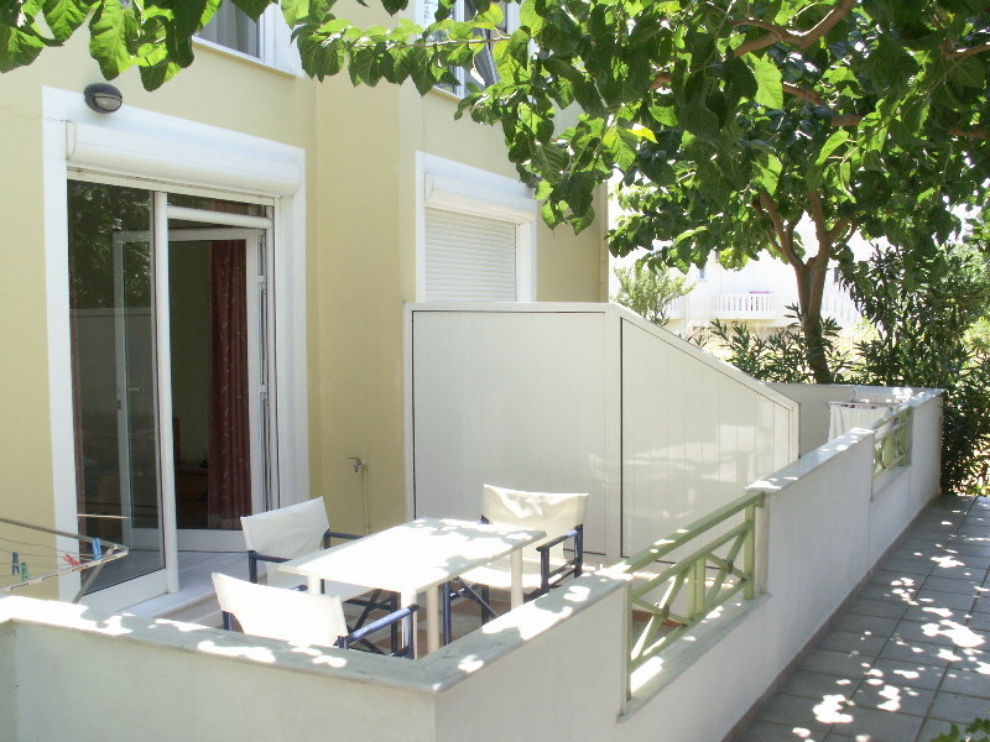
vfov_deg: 40.7
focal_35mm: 35
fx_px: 1001
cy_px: 371
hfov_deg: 52.6
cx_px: 495
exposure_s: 1/60
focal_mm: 5.86
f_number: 8
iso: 100
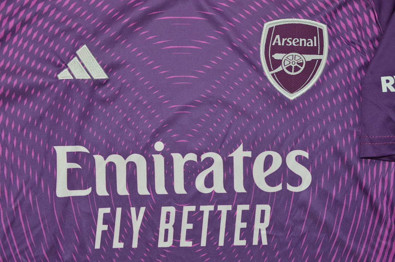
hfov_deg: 37.9
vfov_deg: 25.7
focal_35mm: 52
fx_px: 576
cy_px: 131
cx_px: 198
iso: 400
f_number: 10
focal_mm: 35
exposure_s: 1/200
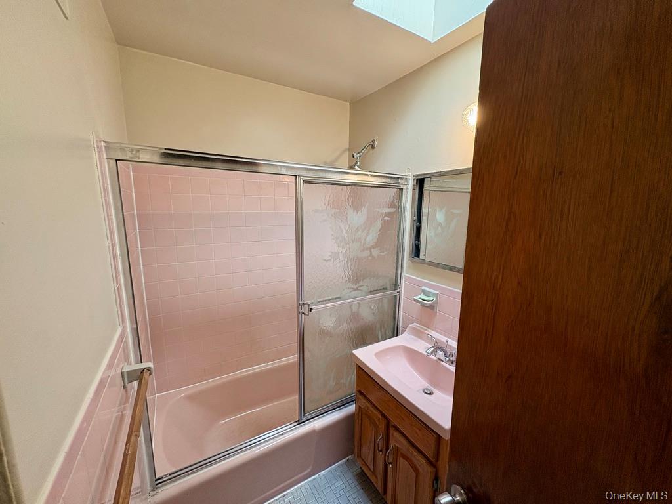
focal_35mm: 14
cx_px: 336
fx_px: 272
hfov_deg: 102.1
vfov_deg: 85.7
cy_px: 252
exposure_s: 1/60
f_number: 2.2
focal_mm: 2.22
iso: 125
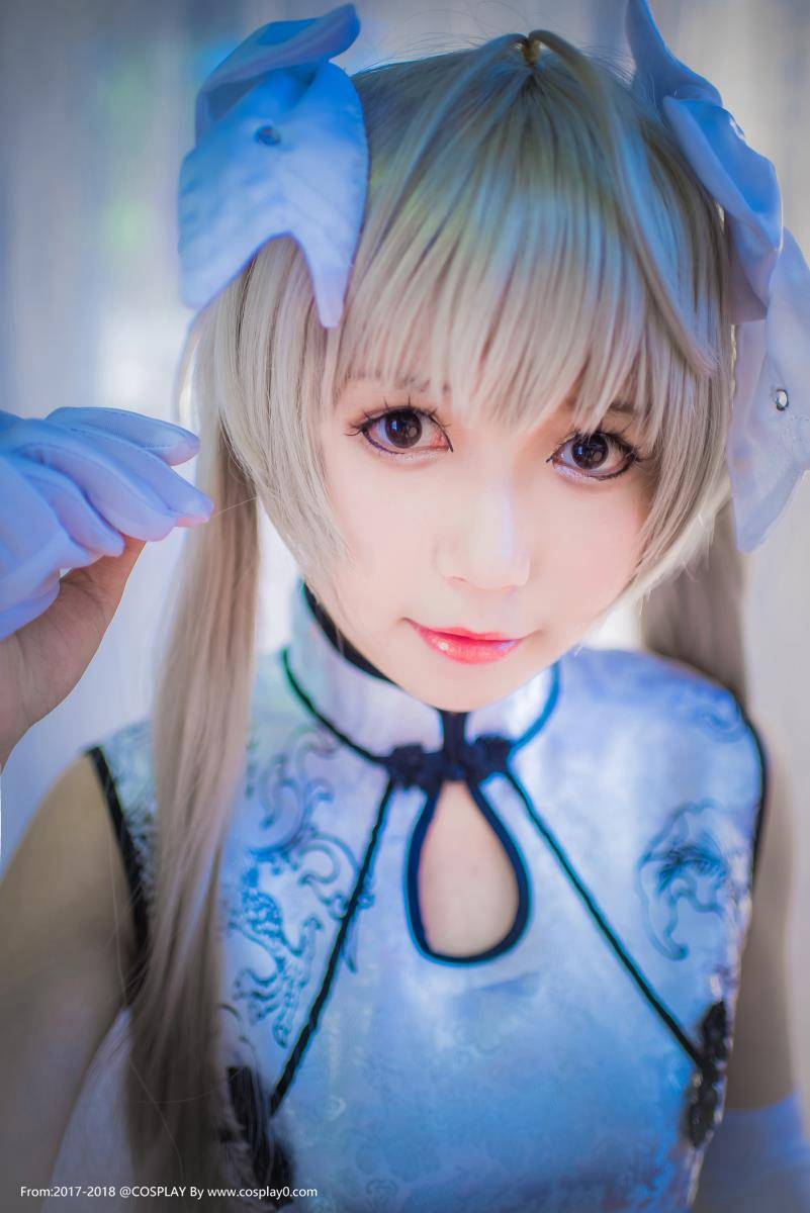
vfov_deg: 54.4
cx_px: 405
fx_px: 1180
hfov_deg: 37.9
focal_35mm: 35
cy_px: 606
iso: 200
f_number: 2
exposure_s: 1/200
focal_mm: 35
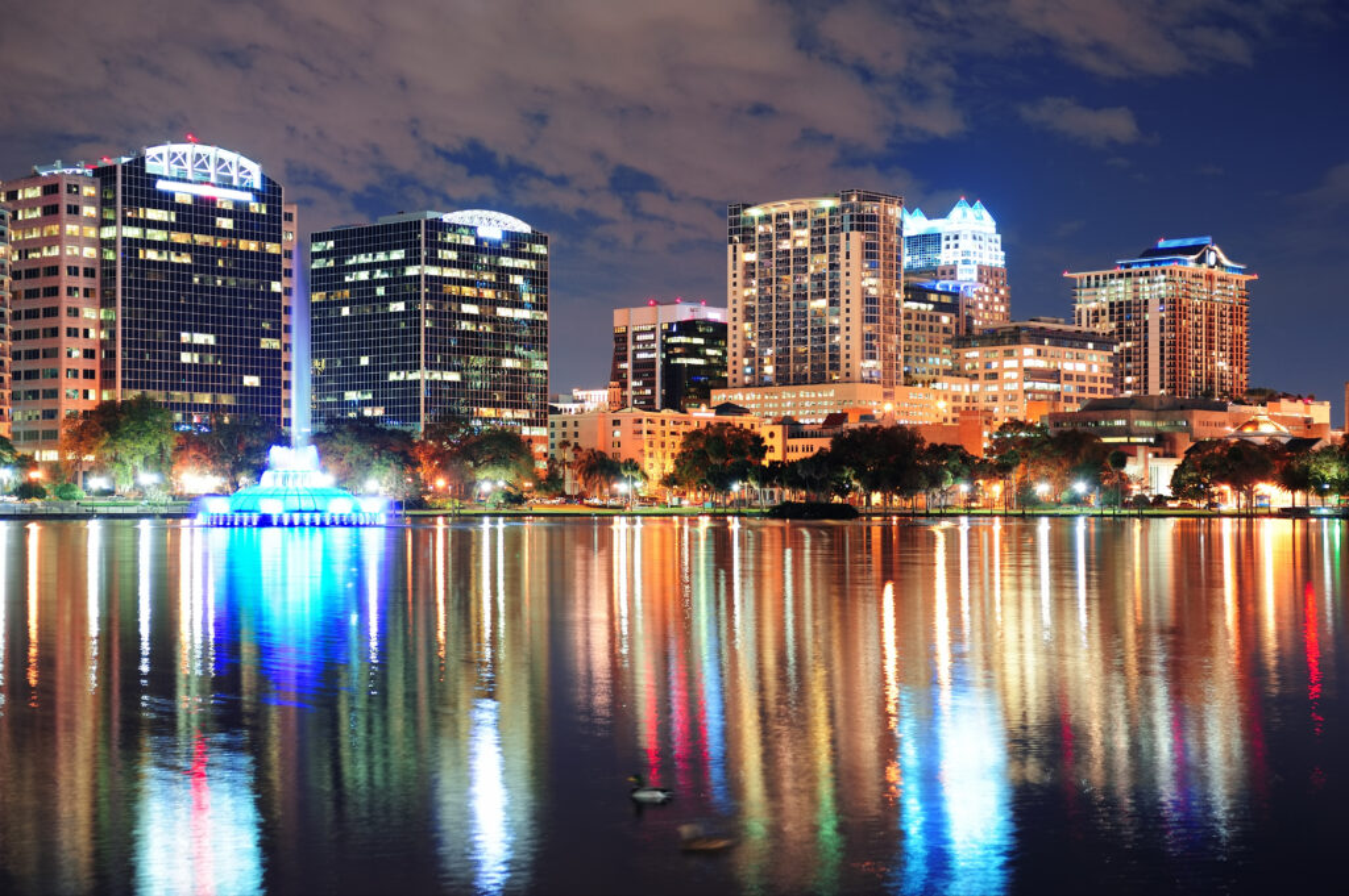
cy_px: 448
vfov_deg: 23.3
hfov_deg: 34.5
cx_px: 674
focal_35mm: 58
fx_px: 2172
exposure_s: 2
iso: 200
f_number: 4
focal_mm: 58
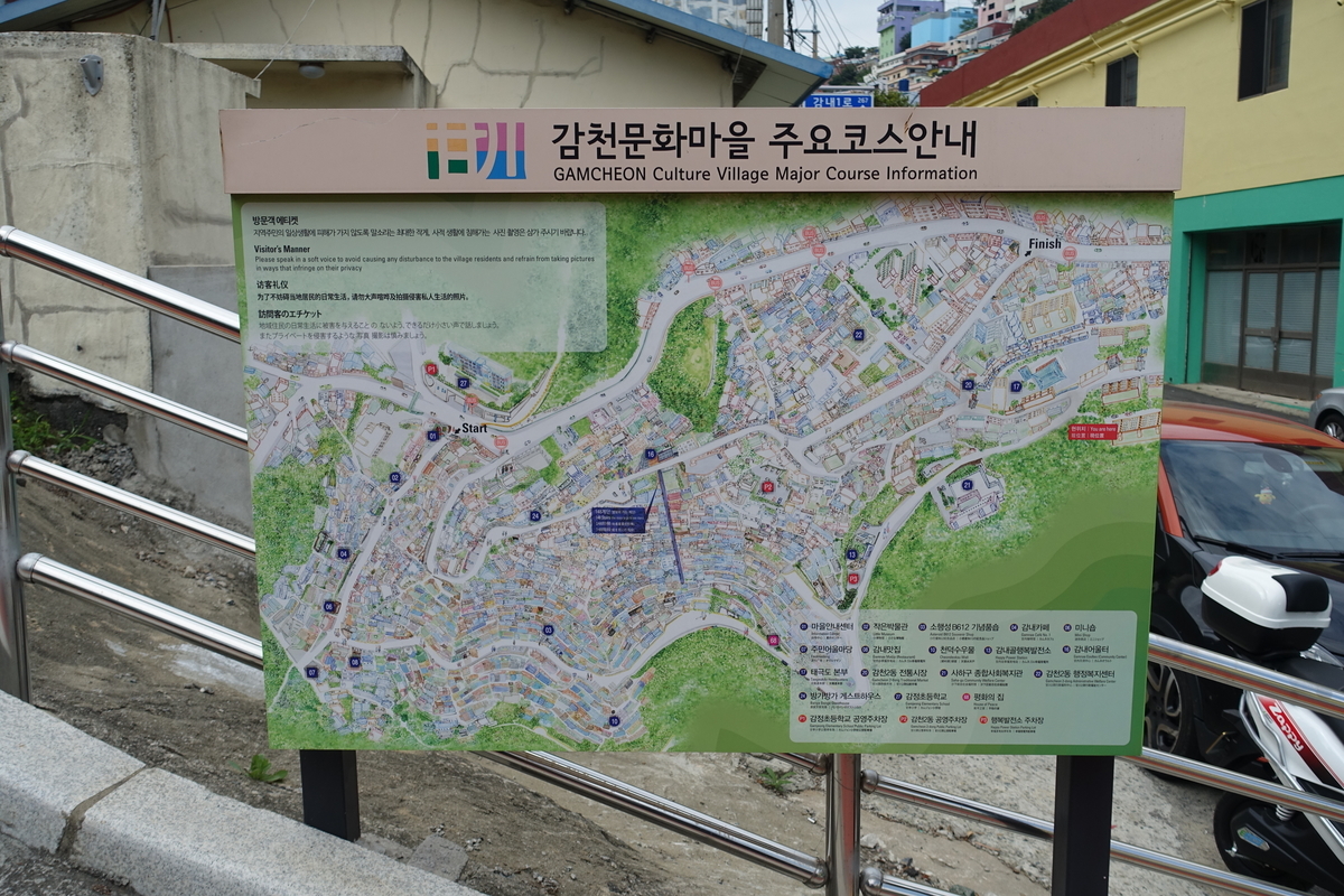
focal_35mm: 32
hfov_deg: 58.7
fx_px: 1195
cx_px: 672
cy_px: 448
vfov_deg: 41.1
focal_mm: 11.81
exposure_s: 1/125
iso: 125
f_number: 4
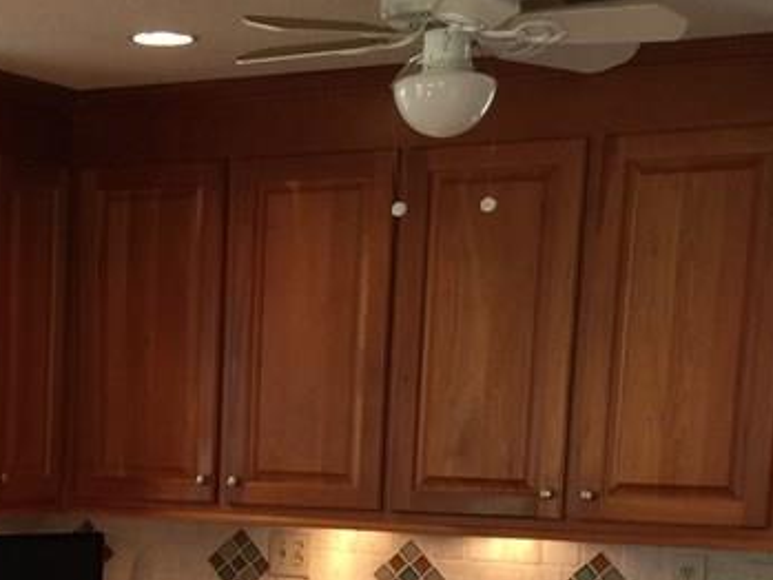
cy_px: 757
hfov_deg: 22.3
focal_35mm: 85
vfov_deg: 16.4
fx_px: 1899
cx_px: 38
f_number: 2.2
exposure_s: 1/15
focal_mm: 4.15
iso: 32
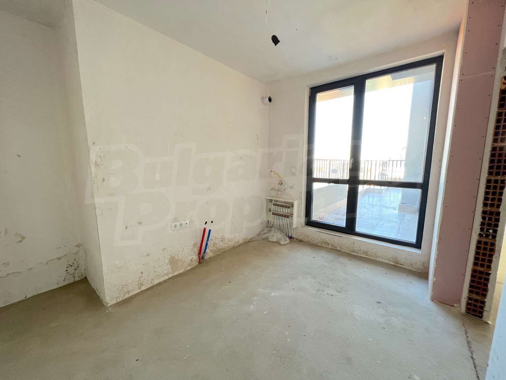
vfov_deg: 89.9
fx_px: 190
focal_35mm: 13
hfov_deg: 106.2
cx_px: 253
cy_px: 190
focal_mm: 1.57
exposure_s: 1/121
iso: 250
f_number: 1.8
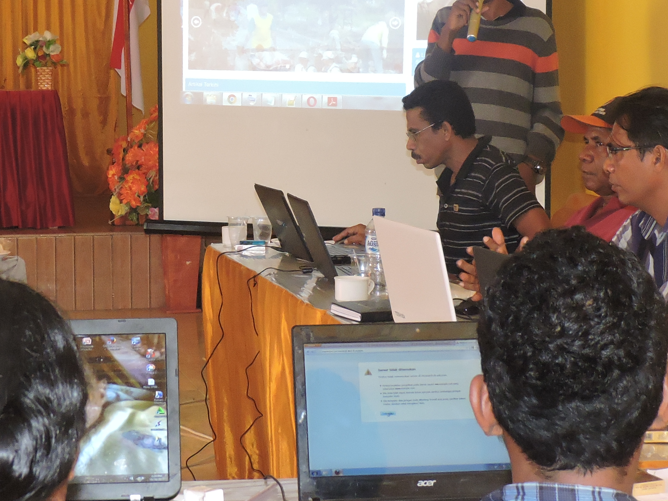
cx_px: 243
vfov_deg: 15.7
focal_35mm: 94
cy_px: 169
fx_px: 1814
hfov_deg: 20.8
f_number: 3.4
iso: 560
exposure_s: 1/60
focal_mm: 7.7
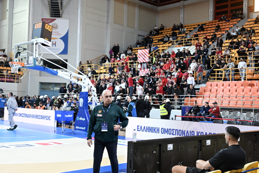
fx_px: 317
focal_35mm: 44
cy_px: 86
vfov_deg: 30.5
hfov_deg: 44.5
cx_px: 130
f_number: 4
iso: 4000
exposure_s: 1/320
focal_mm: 44
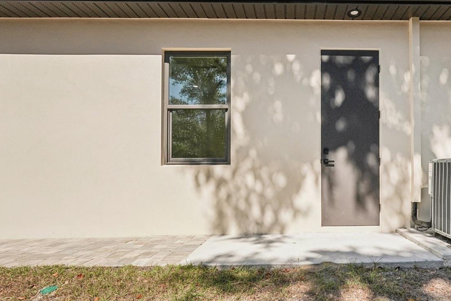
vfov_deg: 54.6
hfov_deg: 73.8
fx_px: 288
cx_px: 300
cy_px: 185
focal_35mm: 23
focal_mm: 16
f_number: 8
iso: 400
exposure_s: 1/1250
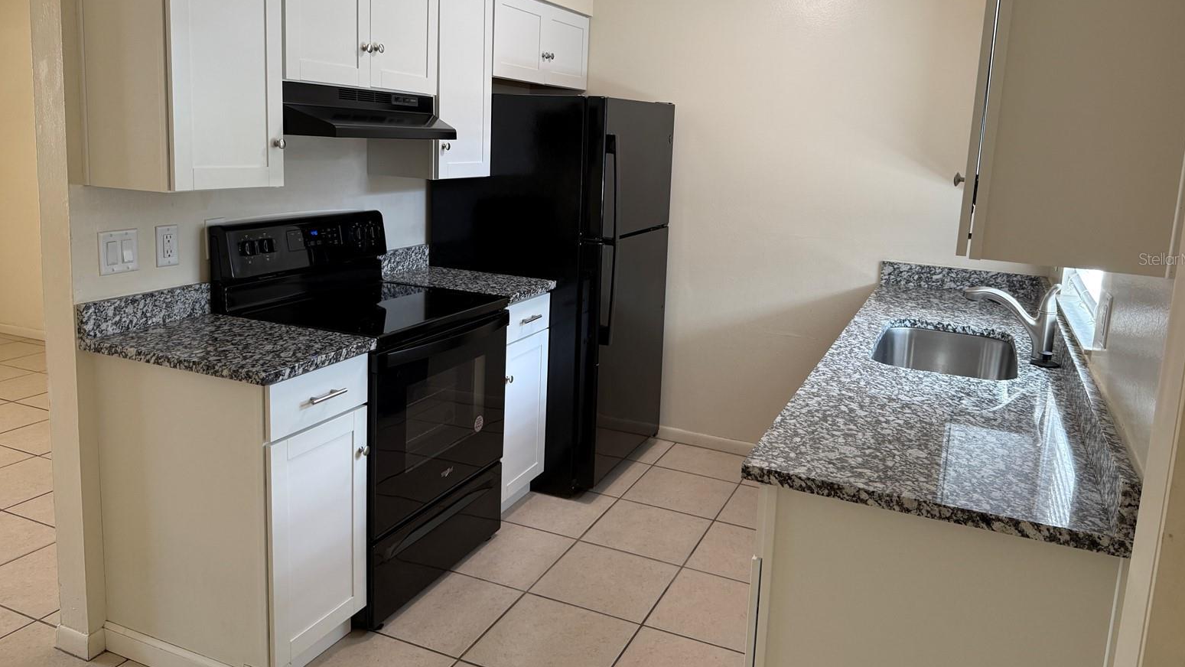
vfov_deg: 42.7
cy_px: 259
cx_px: 599
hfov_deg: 69.8
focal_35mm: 27
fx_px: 849
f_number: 1.78
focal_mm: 6.76
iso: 160
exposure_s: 1/120
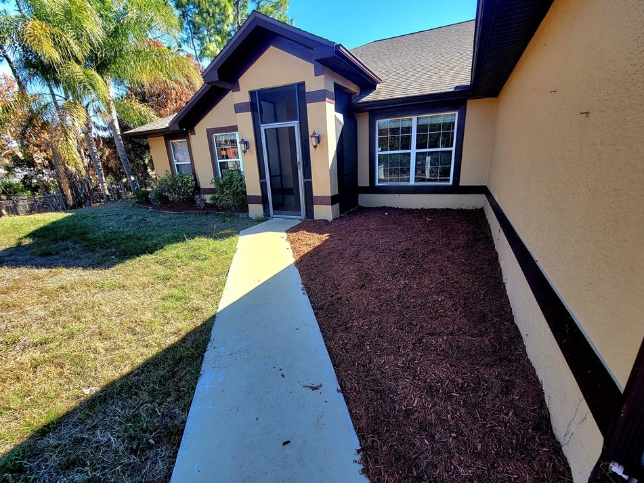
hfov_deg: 102.0
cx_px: 331
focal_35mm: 14
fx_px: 260
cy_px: 256
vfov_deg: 85.6
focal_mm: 2.2
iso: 50
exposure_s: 1/312
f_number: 2.2
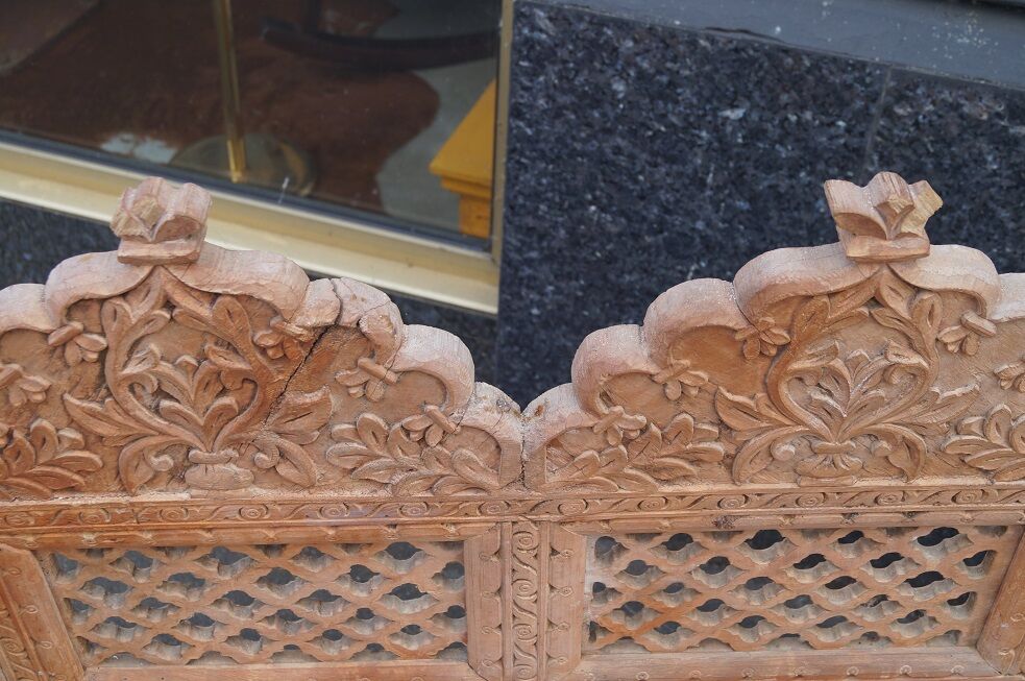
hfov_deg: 46.4
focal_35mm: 42
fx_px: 1194
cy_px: 340
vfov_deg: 31.8
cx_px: 512
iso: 100
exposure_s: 1/80
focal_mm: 28
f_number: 5
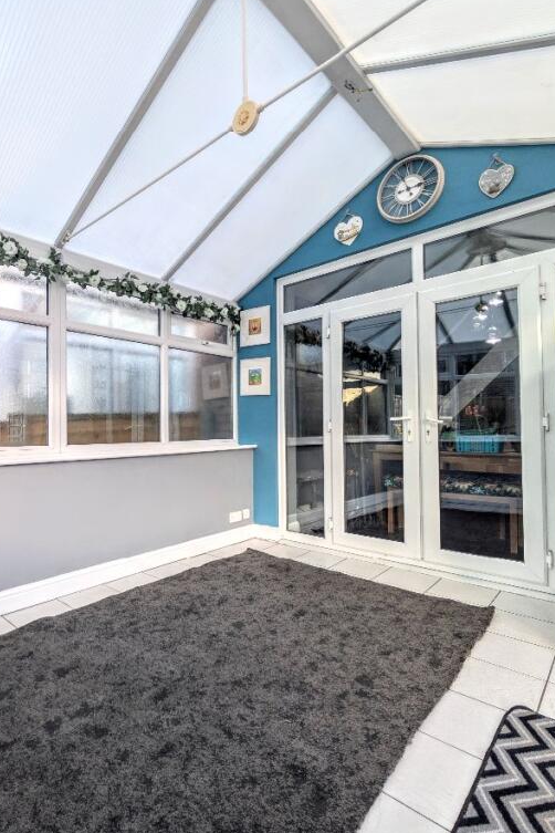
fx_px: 393
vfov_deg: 93.3
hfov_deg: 68.9
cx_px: 196
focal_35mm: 17
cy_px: 416
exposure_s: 1/170
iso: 51
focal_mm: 2.02
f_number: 1.7
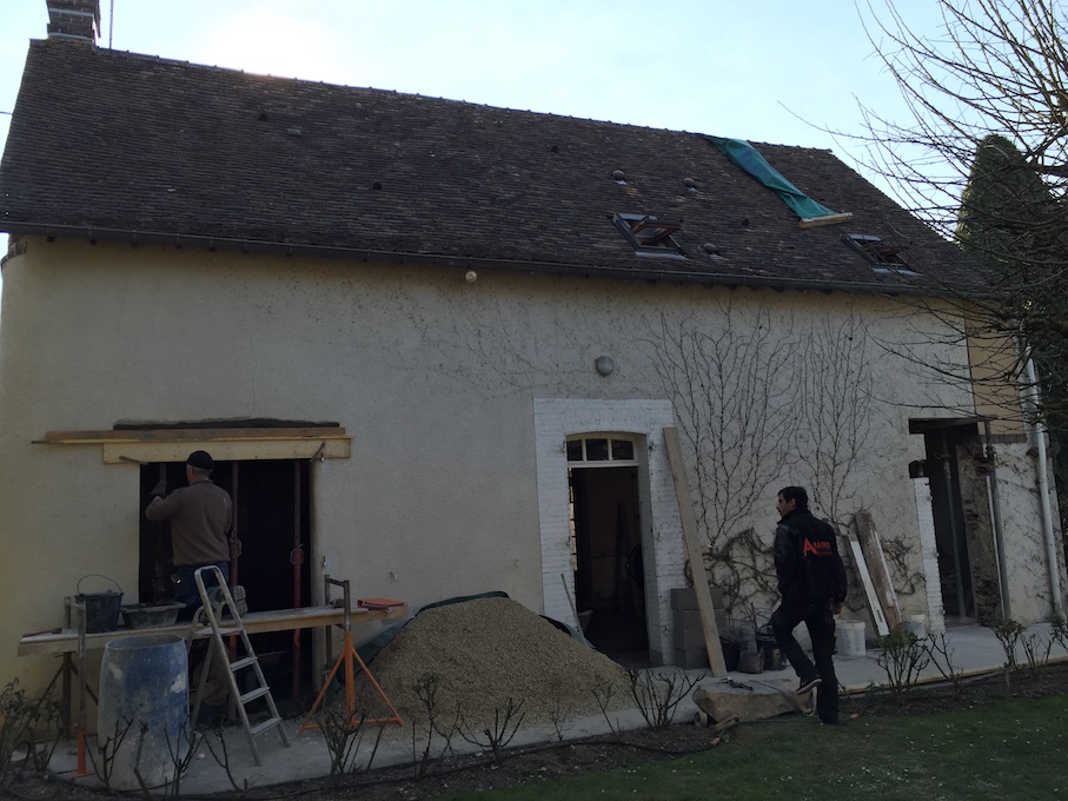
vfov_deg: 48.2
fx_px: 895
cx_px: 534
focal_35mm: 29
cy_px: 400
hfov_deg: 61.7
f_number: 2.2
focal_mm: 4.15
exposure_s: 1/775
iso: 32
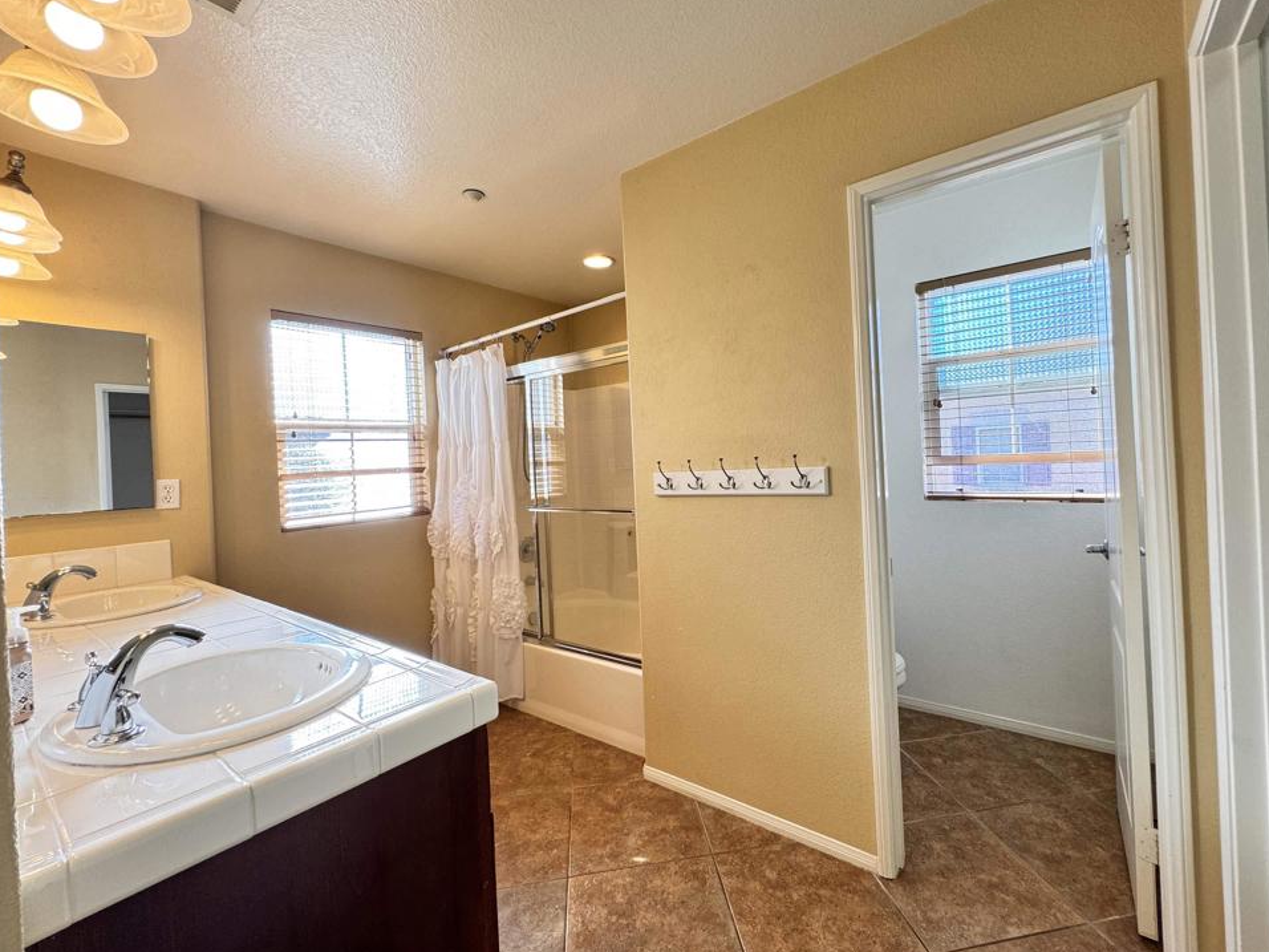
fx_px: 550
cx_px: 669
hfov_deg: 98.1
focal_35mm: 15
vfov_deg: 81.7
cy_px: 458
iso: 125
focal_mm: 2.22
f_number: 2.2
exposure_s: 1/120
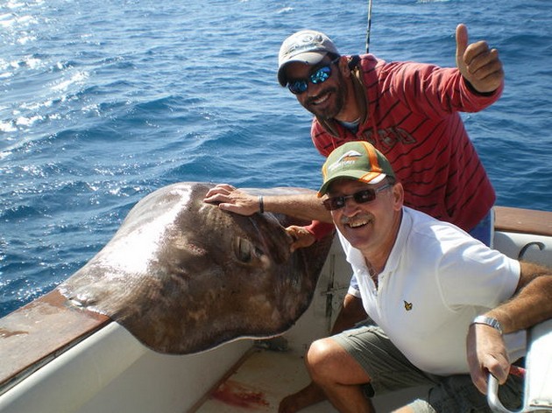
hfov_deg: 51.4
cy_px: 206
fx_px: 574
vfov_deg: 39.6
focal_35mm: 36
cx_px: 276
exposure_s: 1/250
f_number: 4.6
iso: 50
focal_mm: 6.3
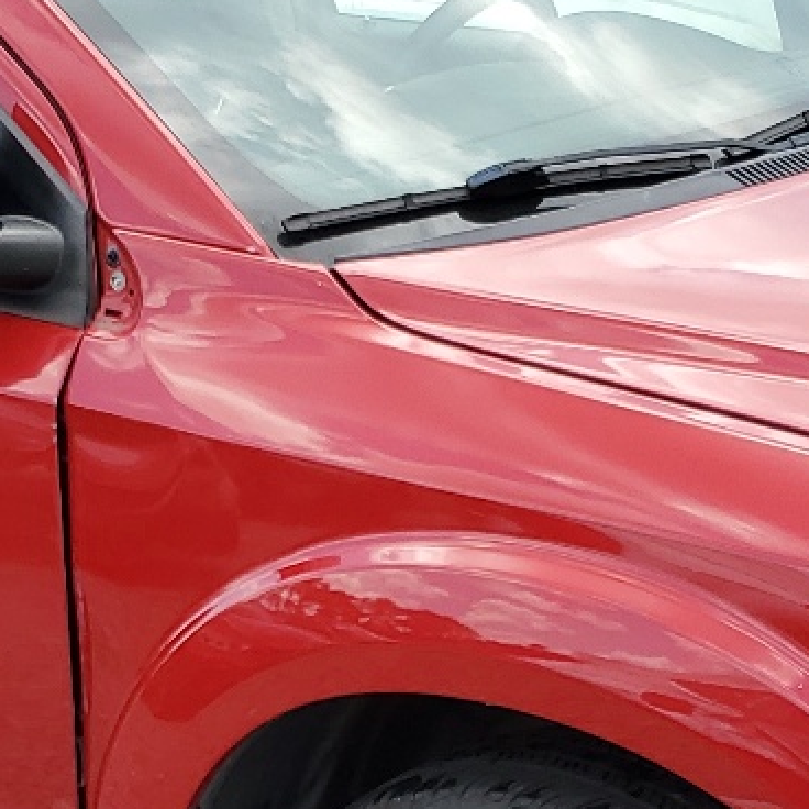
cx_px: 312
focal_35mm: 100
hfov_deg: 17.4
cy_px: 679
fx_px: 2644
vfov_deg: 17.2
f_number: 1.5
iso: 50
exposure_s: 1/1000
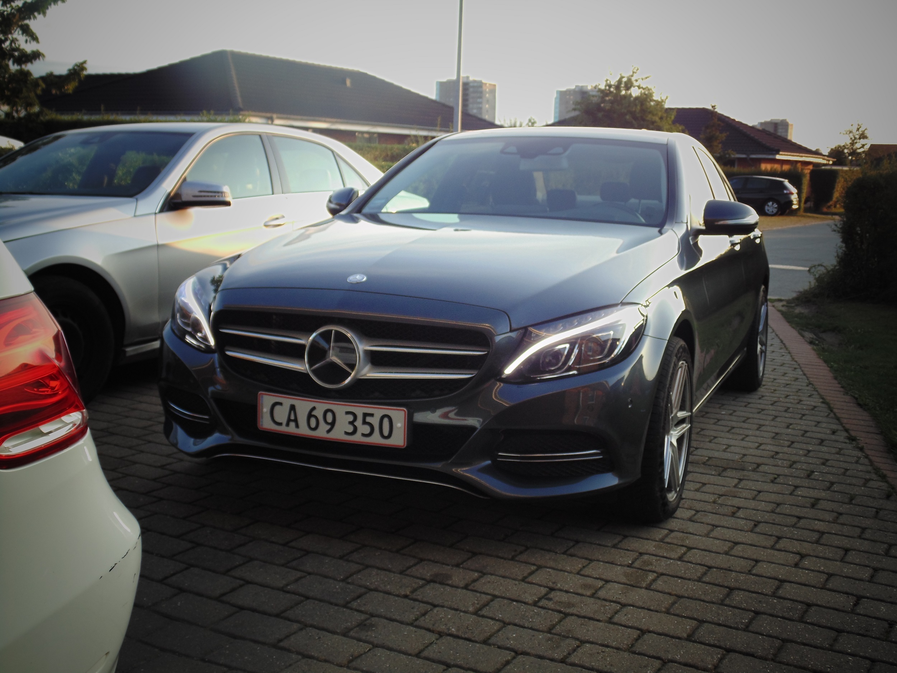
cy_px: 336
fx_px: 1062
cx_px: 448
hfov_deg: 45.8
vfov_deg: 35.1
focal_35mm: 41
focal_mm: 7.4
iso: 80
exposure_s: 1/80
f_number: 3.6
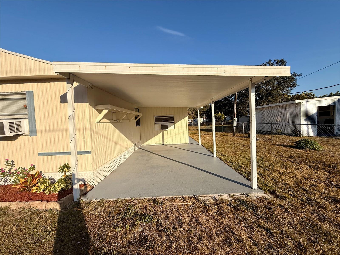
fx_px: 138
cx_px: 170
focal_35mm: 14
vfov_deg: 85.7
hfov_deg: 102.1
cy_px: 128
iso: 50
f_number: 2.2
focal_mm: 2.22
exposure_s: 1/2976
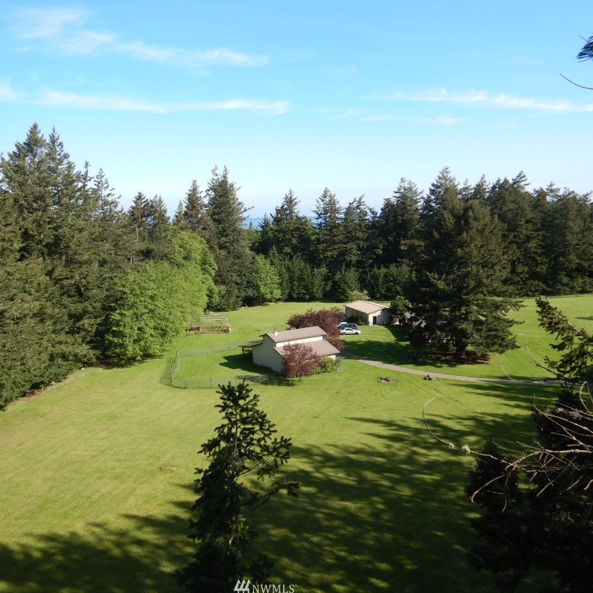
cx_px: 265
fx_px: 562
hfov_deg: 55.5
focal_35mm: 29
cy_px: 304
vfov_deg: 55.6
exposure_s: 1/800
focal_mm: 4.3
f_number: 2.8
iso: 125
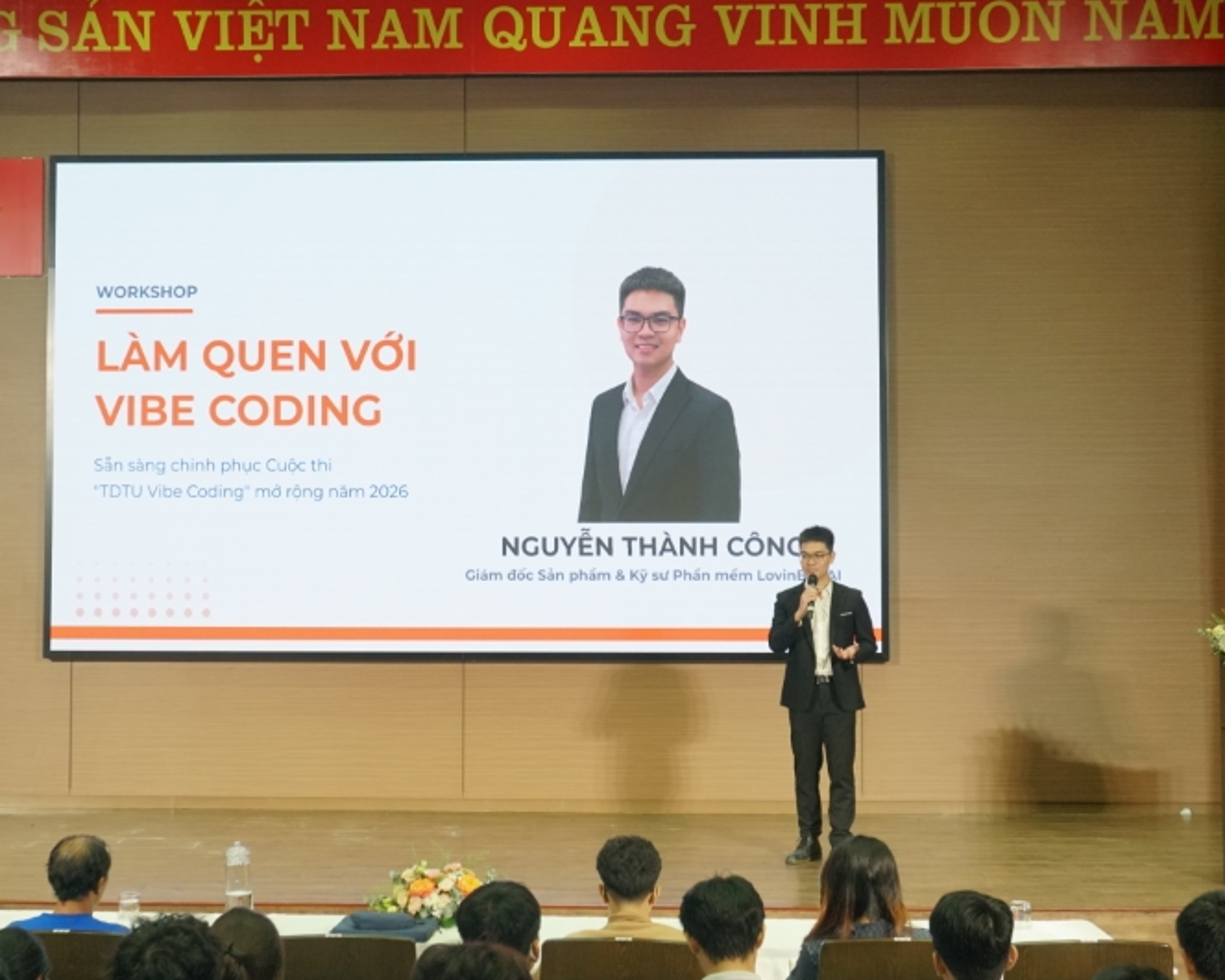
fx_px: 1848
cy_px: 474
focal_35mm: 51
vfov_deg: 29.7
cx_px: 532
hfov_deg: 36.6
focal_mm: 24
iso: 1000
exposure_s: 1/160
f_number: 5
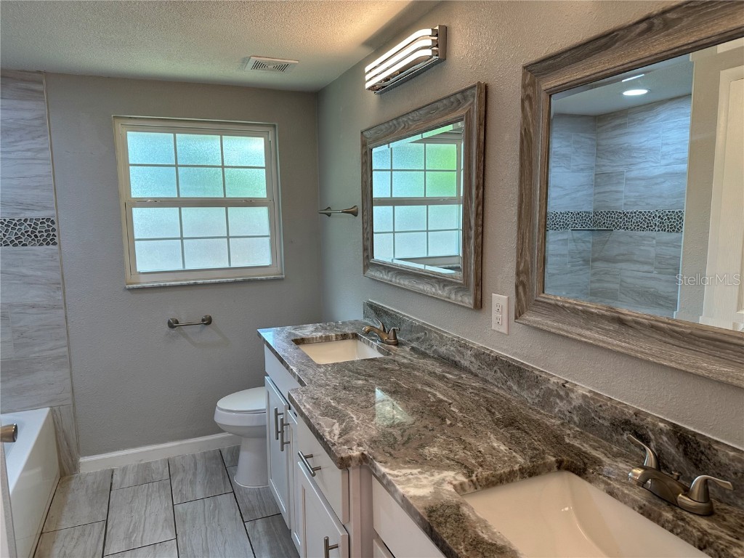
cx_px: 372
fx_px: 516
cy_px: 279
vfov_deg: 56.8
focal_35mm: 24
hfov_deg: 71.6
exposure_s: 1/171
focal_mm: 6.86
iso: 64
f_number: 1.78
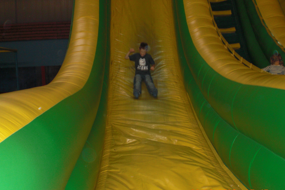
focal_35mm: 40
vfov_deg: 33.4
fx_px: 317
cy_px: 107
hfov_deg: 48.5
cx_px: 142
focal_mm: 6.3
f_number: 3.1
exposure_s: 1/60
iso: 200
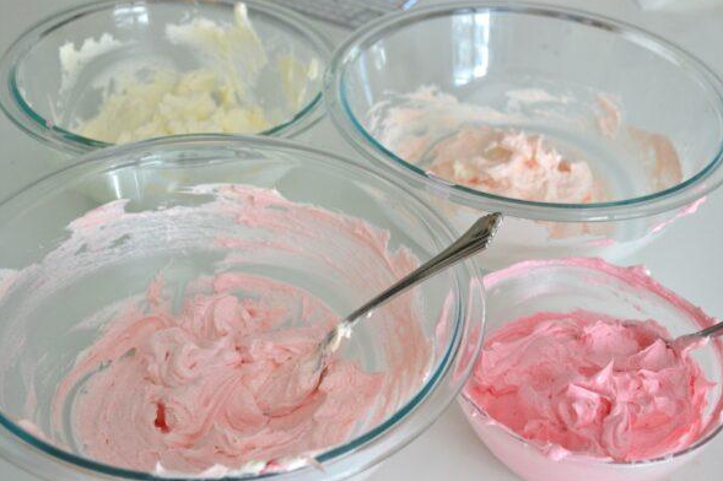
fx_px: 1074
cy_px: 238
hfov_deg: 37.2
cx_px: 366
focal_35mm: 54
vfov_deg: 25.3
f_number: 5
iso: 400
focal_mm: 35
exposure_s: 1/50
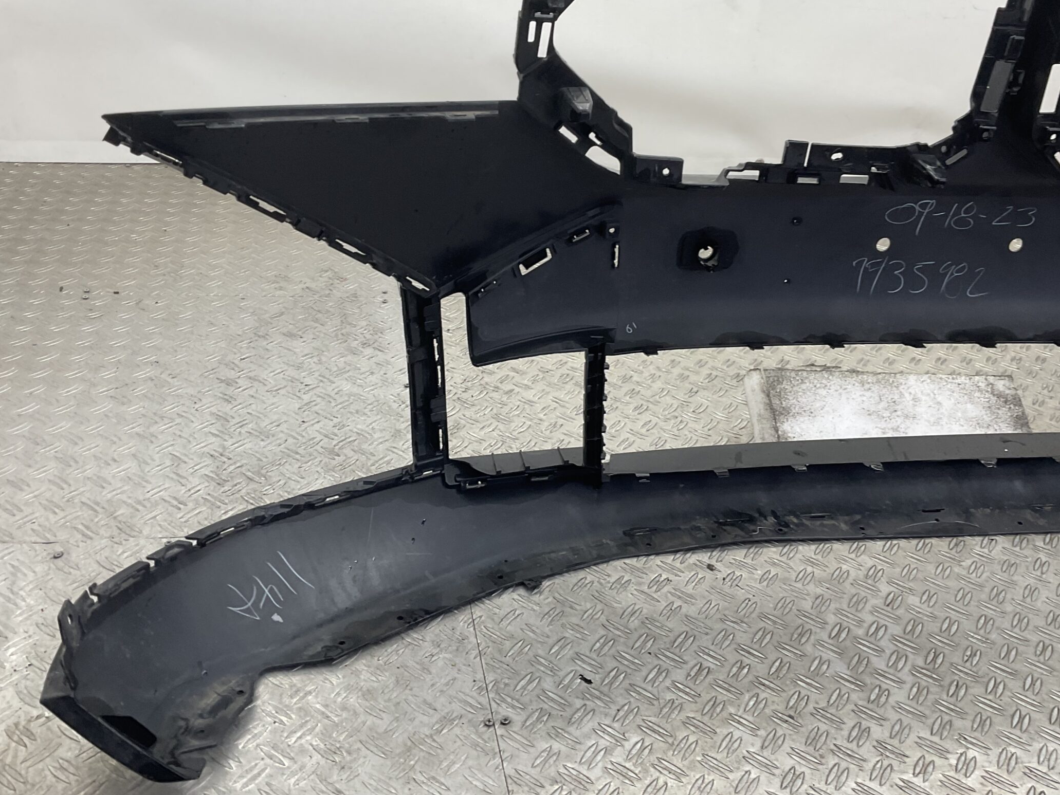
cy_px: 336
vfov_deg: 39.6
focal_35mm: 36
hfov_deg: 51.3
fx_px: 1103
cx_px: 526
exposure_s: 1/120
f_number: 1.8
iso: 32
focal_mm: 3
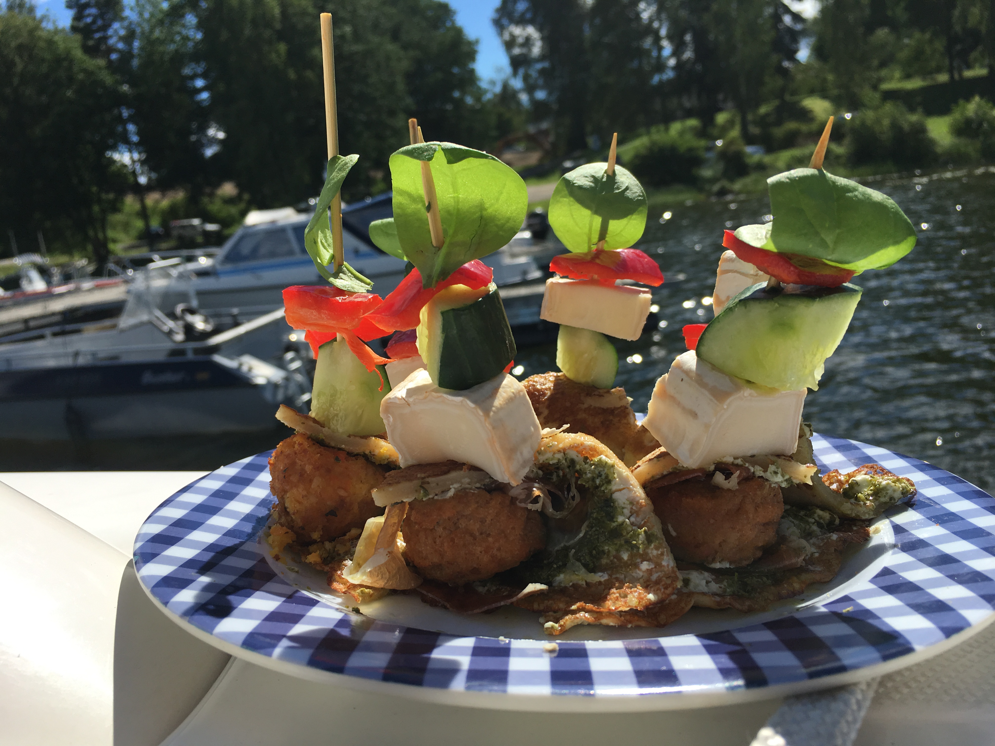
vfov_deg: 48.2
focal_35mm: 29
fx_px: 834
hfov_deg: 61.7
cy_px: 373
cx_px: 498
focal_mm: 4.15
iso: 25
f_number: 2.2
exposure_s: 1/2262
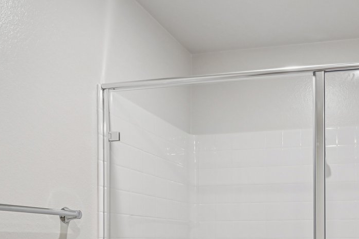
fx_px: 379
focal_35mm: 38
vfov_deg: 31.7
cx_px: 312
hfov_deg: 46.5
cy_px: 251
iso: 400
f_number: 8
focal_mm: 13
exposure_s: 1/13
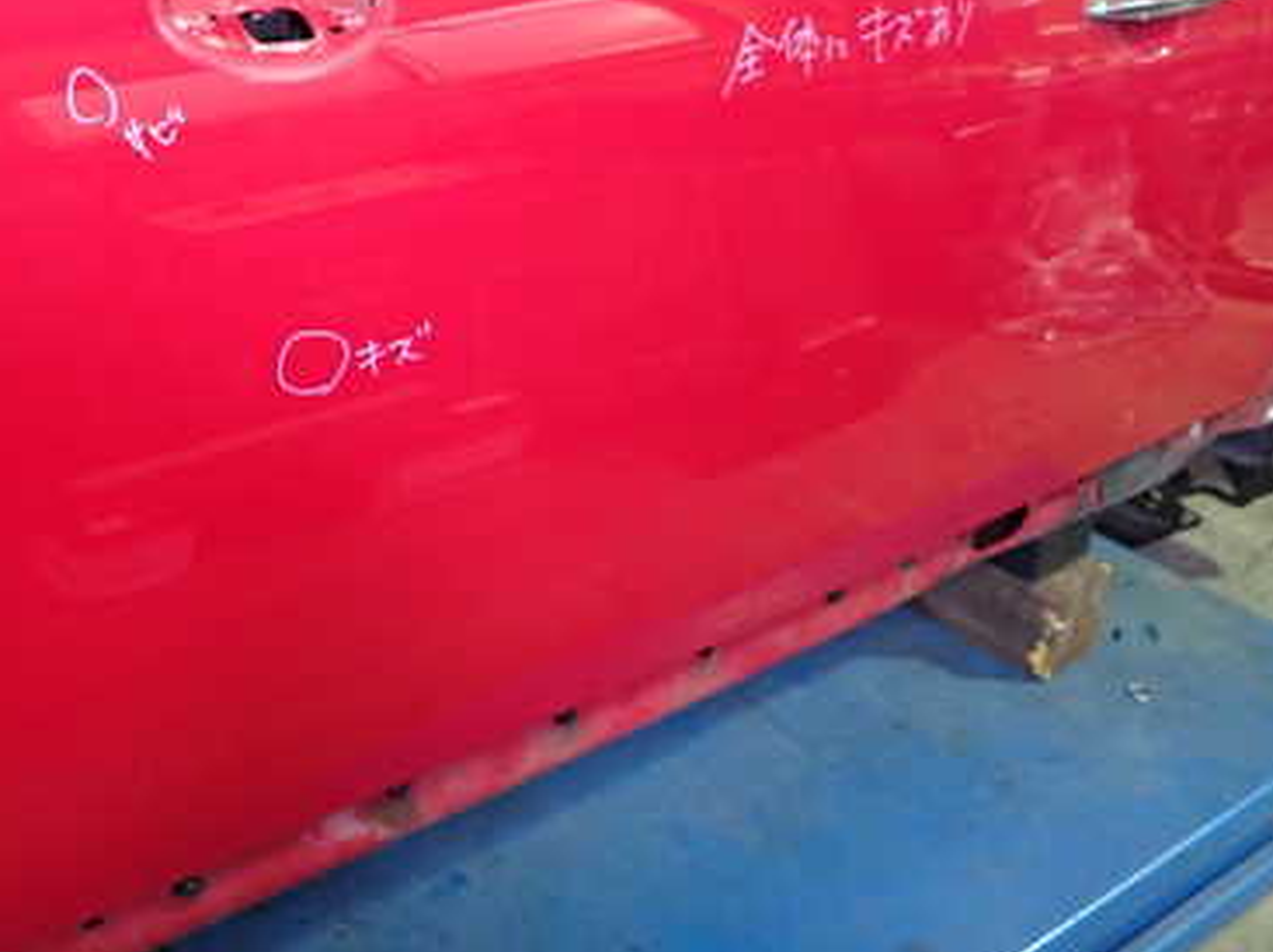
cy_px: 400
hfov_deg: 45.7
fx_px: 1507
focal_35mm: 41
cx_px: 563
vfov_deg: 35.0
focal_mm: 4.5
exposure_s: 1/30
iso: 400
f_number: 2
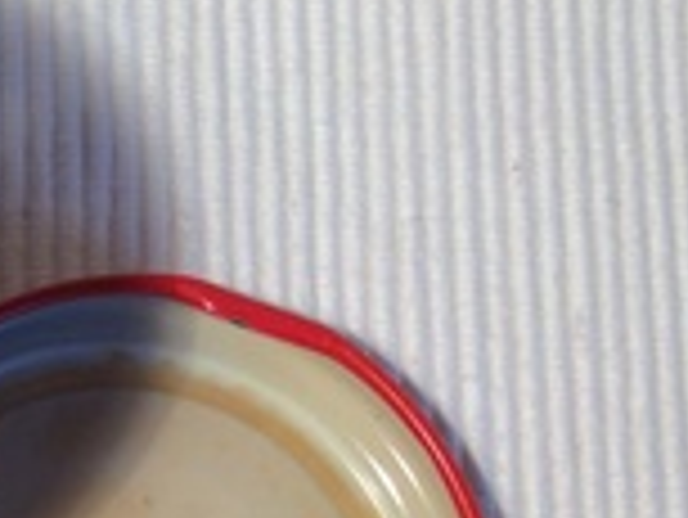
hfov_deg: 13.0
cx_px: -643
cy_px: 761
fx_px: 2665
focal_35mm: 134
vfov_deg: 10.7
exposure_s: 1/50
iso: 40
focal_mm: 3.3
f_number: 2.4
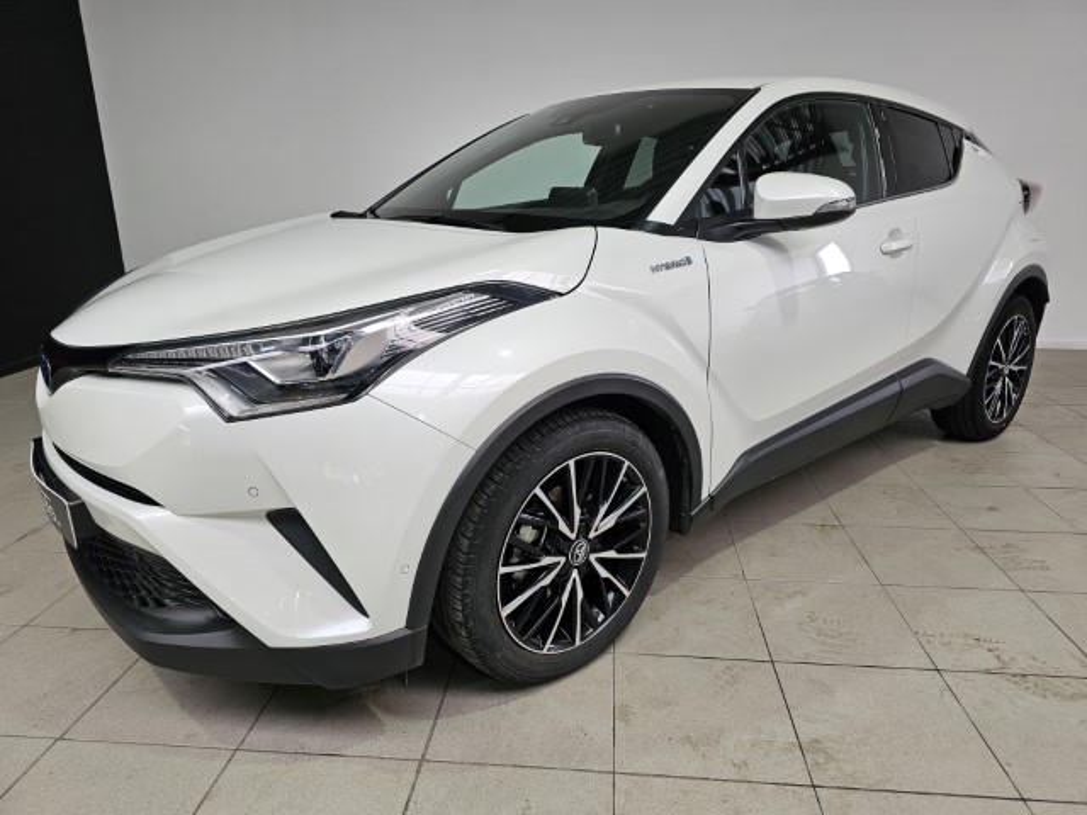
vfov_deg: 58.9
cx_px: 544
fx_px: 722
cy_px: 408
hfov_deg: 73.9
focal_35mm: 23
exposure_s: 1/180
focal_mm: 6.3
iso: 50
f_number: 1.7
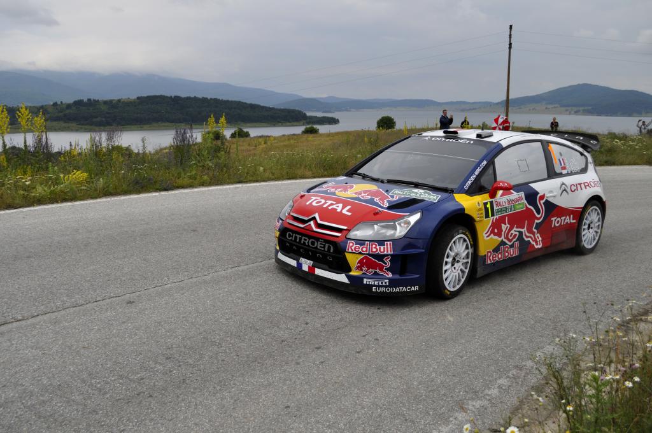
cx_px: 326
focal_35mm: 33
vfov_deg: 39.9
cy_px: 216
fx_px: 597
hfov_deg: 57.3
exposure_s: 1/1600
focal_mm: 22
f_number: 7.1
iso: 400
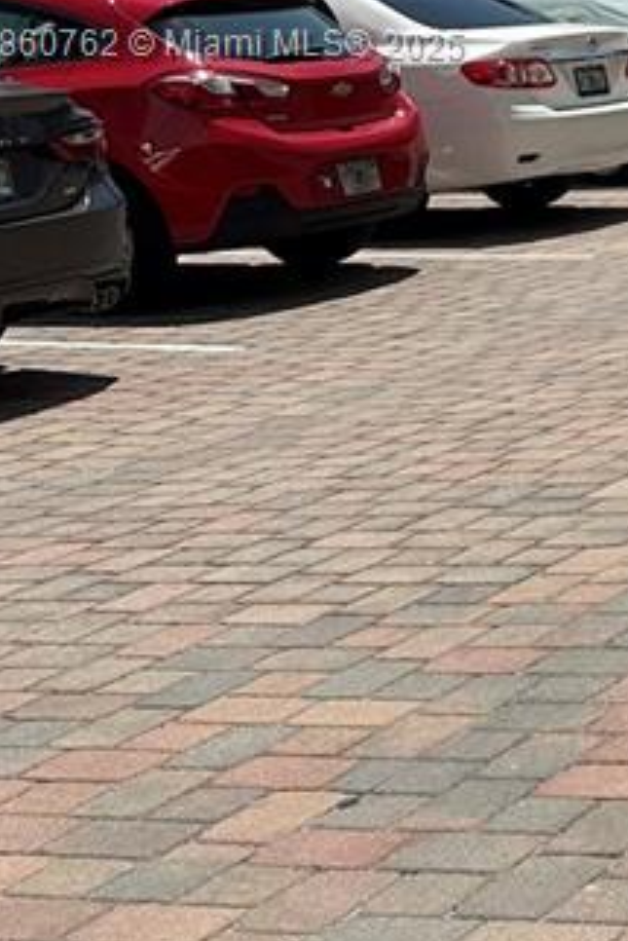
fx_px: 2431
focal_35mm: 93
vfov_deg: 21.3
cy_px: 47
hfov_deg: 12.9
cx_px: 1241
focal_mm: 6.86
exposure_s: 1/7576
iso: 80
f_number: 1.78
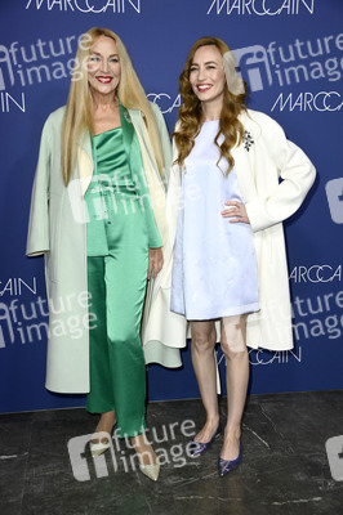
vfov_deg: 41.1
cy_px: 258
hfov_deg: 28.0
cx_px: 172
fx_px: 687
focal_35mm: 48
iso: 800
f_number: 5.6
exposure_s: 1/250
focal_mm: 48
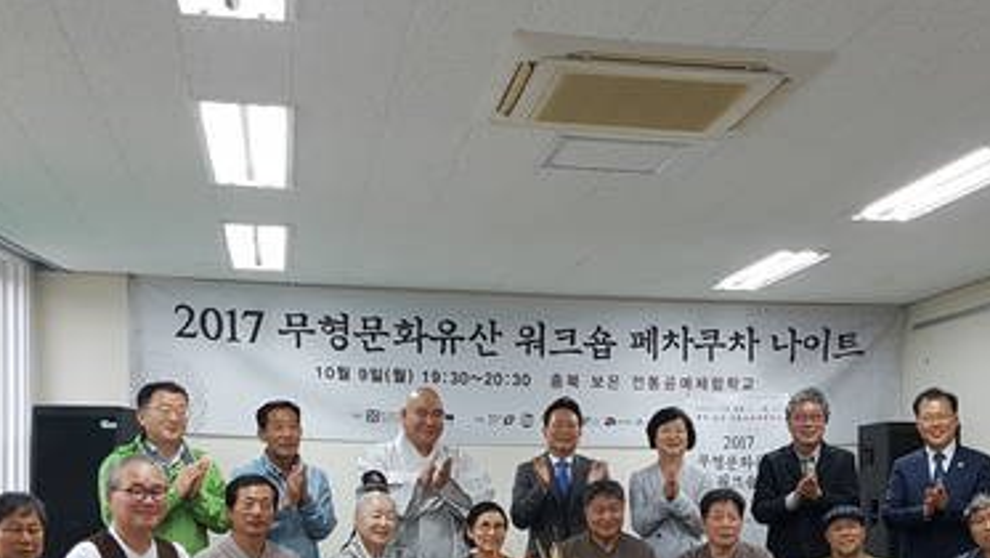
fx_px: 1155
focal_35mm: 44
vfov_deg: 26.4
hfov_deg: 46.0
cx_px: 624
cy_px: 482
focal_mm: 4.2
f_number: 1.7
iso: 80
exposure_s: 1/60
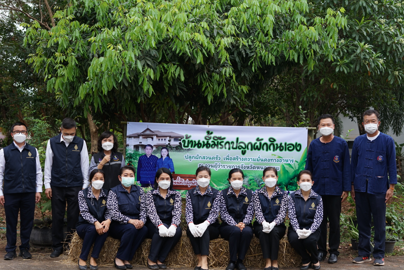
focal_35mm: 50
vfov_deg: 27.0
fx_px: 561
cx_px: 202
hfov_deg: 39.6
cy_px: 135
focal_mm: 50
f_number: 4
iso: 250
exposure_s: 1/160
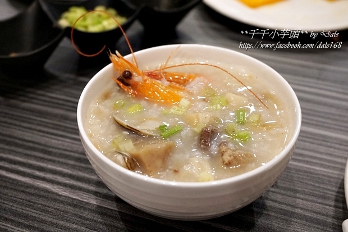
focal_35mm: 44
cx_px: 174
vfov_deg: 30.8
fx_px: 420
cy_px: 116
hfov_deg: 45.0
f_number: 4.5
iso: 1250
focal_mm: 29
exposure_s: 1/60
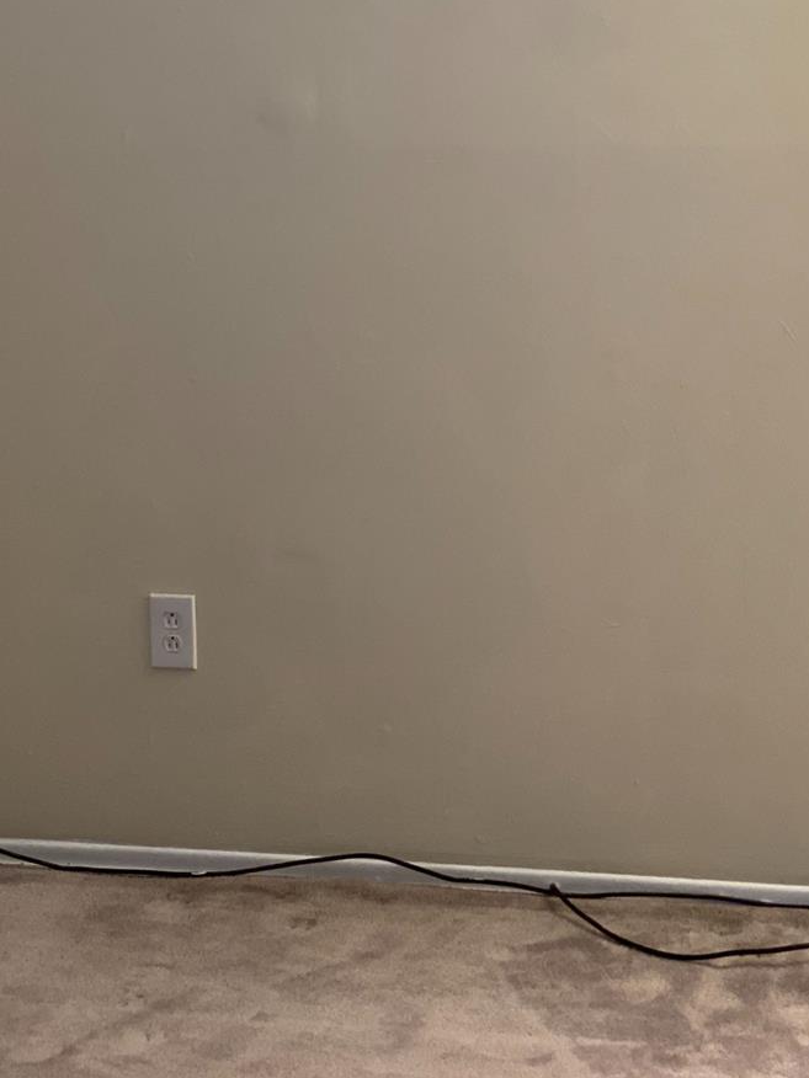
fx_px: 2773
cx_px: 437
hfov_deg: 16.6
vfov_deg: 21.7
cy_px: 171
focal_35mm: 89
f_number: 2
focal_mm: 6
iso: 125
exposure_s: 1/40
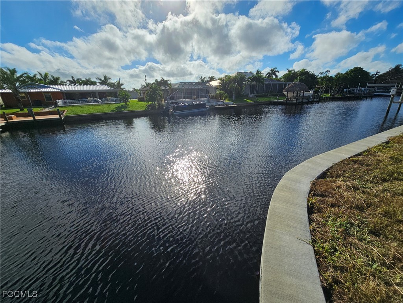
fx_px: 151
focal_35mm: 13
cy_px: 152
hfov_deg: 106.2
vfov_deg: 89.9
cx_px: 202
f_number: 2.2
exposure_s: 1/6151
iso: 50
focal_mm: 2.2
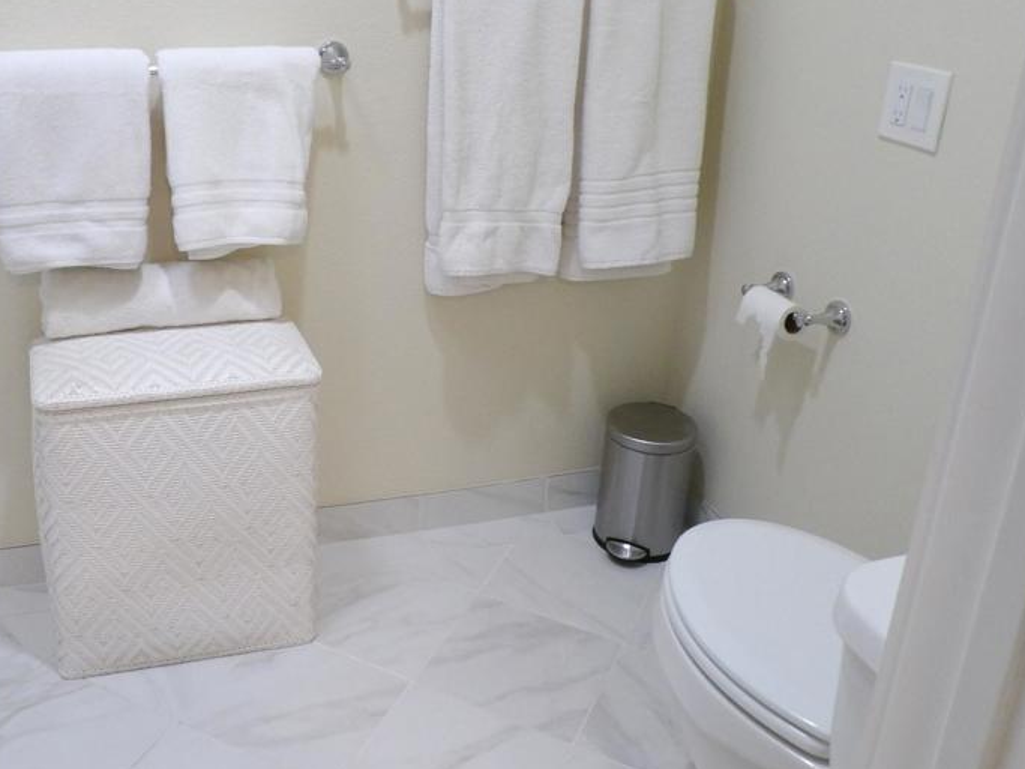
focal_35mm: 36
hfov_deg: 50.2
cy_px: 296
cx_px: 323
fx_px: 1066
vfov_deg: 39.4
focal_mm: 4.3
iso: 400
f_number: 3.2
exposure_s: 1/42
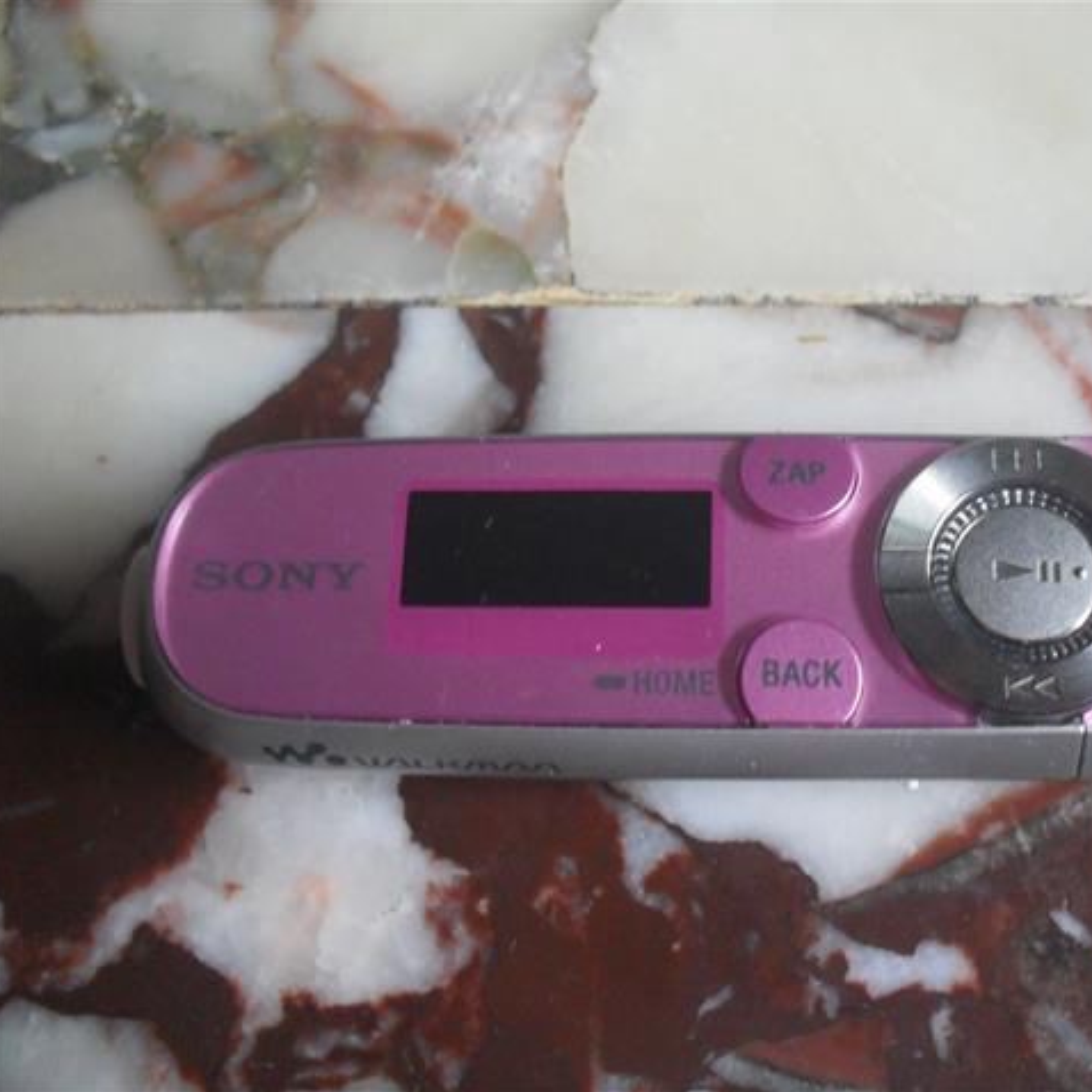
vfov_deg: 37.6
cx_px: 717
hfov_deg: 37.2
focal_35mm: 45
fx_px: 1606
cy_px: 546
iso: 200
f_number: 2.8
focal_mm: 6.3
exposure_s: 1/20
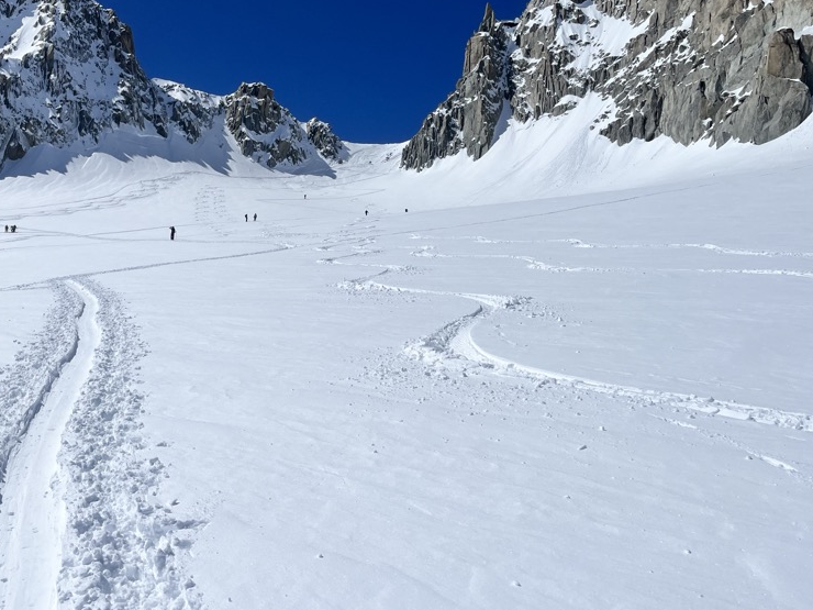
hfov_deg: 50.6
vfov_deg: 39.3
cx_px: 285
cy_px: 213
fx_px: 846
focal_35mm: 36
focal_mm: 5.1
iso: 32
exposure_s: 1/17241
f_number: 1.6
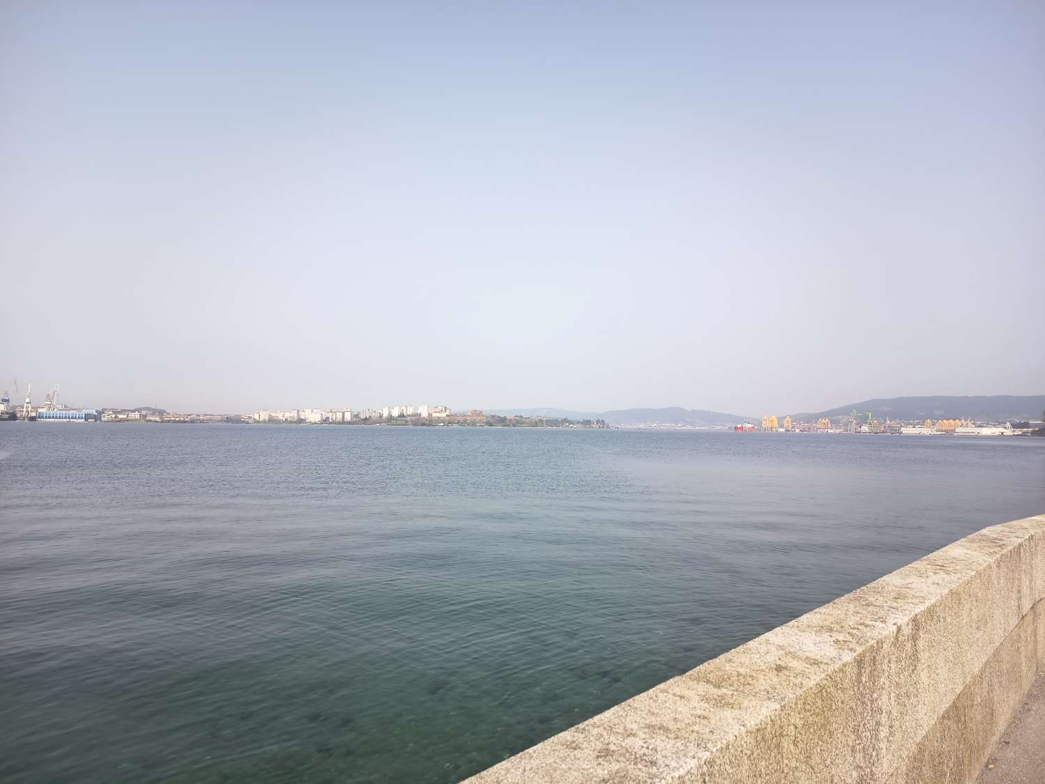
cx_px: 522
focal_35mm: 24
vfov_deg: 56.8
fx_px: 725
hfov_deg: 71.6
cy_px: 392
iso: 50
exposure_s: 1/368
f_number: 1.7
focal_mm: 5.24
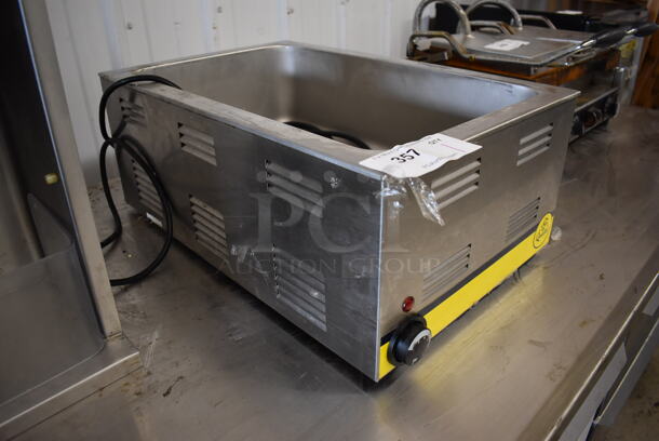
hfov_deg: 67.3
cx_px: 330
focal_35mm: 27
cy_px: 220
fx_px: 495
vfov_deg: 48.0
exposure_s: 1/125
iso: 1100
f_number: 3.5
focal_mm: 18
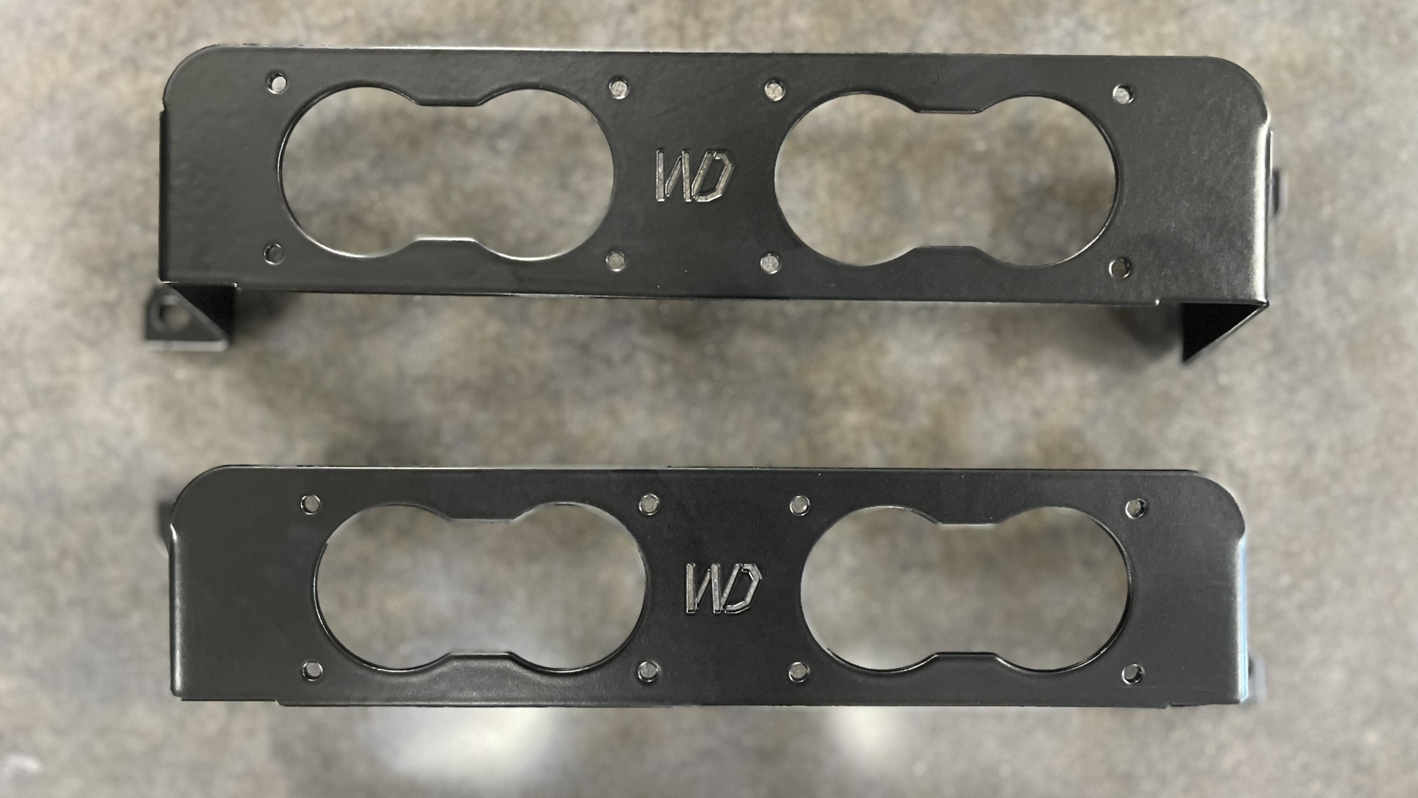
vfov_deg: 40.2
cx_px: 693
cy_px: 380
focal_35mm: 29
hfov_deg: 66.1
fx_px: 1090
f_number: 1.6
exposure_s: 1/40
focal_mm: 5.1
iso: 640
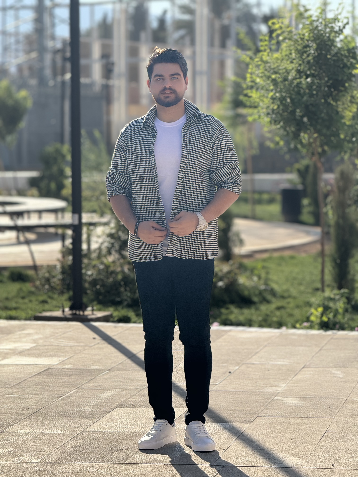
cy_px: 238
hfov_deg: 12.3
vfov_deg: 16.4
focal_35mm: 120
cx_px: 179
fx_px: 1655
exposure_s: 1/938
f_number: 2.8
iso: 50
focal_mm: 15.66
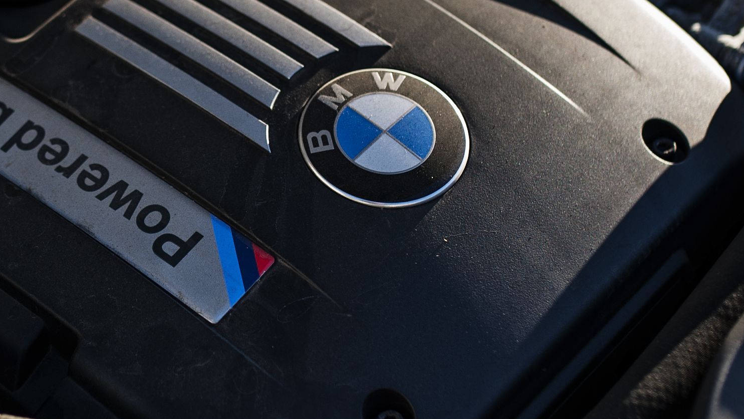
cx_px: 180
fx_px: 2071
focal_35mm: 105
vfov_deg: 11.5
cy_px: 149
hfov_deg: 20.2
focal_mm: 35
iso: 100
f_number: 2.2
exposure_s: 1/1250
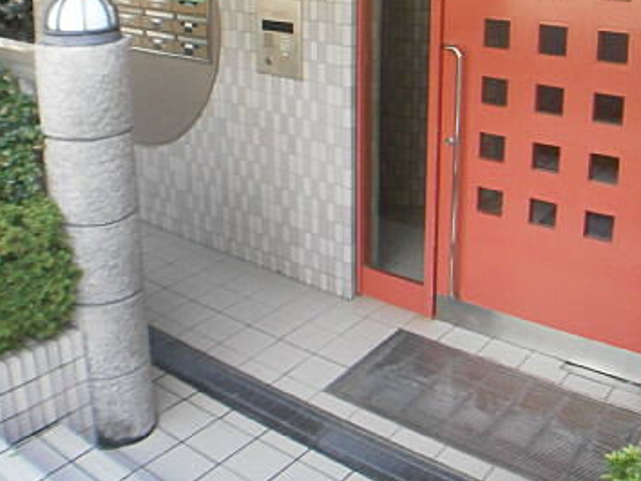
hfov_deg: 29.8
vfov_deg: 22.2
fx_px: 1204
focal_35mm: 65
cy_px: 74
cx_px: 308
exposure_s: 1/250
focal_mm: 6.4
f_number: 3.1
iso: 320
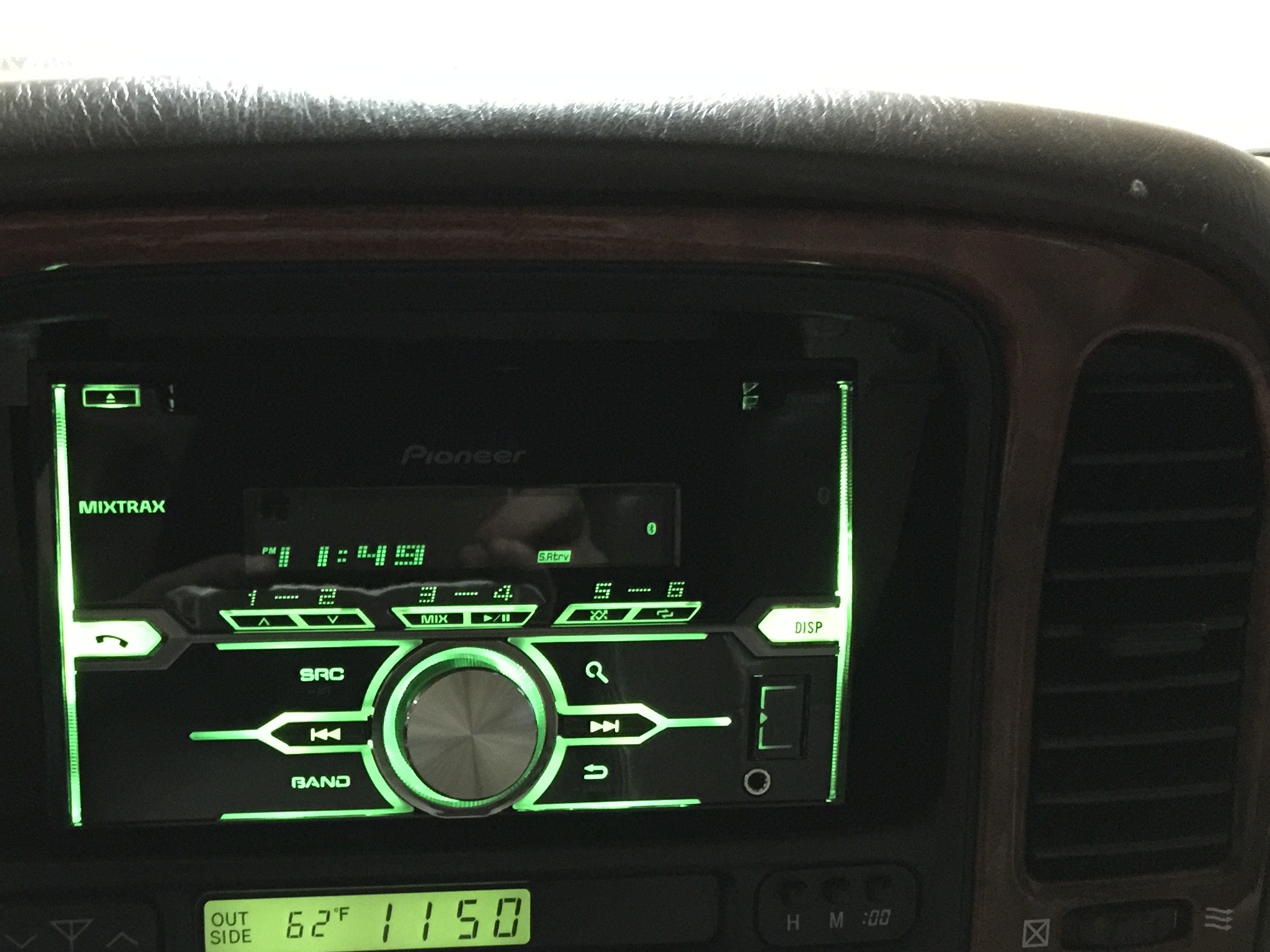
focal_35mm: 48
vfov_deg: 29.5
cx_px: 422
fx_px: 1761
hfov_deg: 39.2
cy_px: 775
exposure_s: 1/4
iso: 200
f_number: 2.2
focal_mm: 4.15
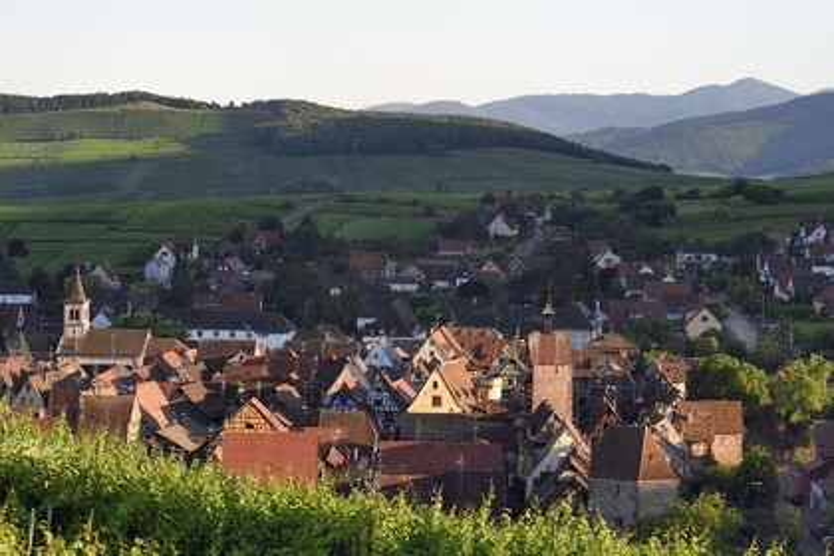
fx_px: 2131
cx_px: 417
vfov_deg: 14.9
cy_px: 278
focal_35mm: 92
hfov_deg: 22.1
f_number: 7.1
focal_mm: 92
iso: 200
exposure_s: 1/250
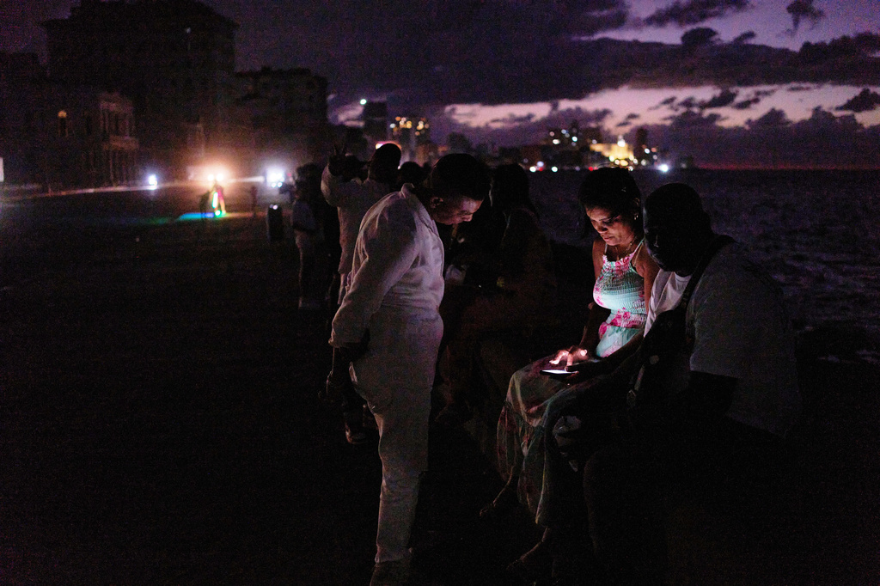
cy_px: 293
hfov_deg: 54.4
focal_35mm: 35
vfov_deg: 37.8
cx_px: 440
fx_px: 855
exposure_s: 1/100
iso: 3200
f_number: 2
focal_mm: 35
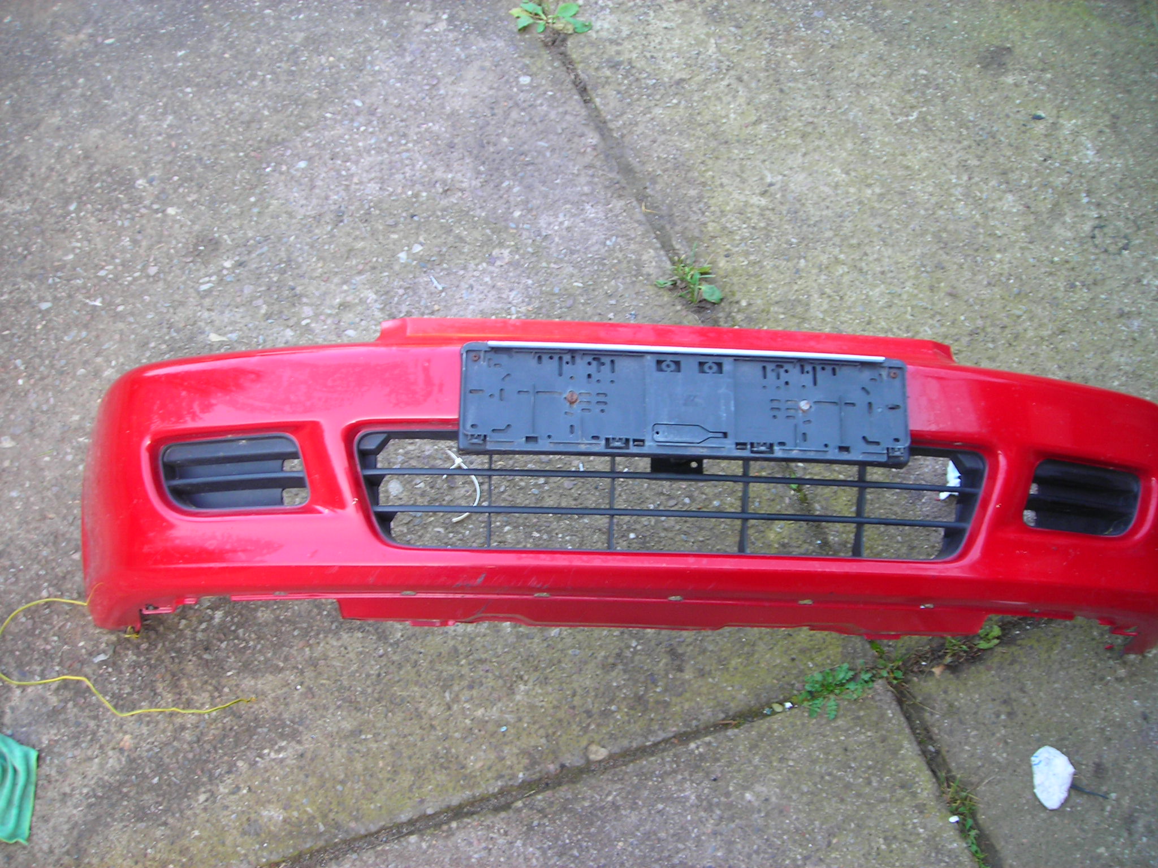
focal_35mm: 38
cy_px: 434
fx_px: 1271
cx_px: 579
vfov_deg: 37.7
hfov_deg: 49.0
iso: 50
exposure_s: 1/16.2
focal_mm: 6.3
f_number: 3.2
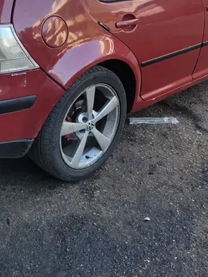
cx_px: 35
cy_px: 41
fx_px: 417
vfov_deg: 35.2
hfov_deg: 27.4
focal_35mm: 52
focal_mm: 5.4
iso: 40
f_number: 1.8
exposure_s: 1/416
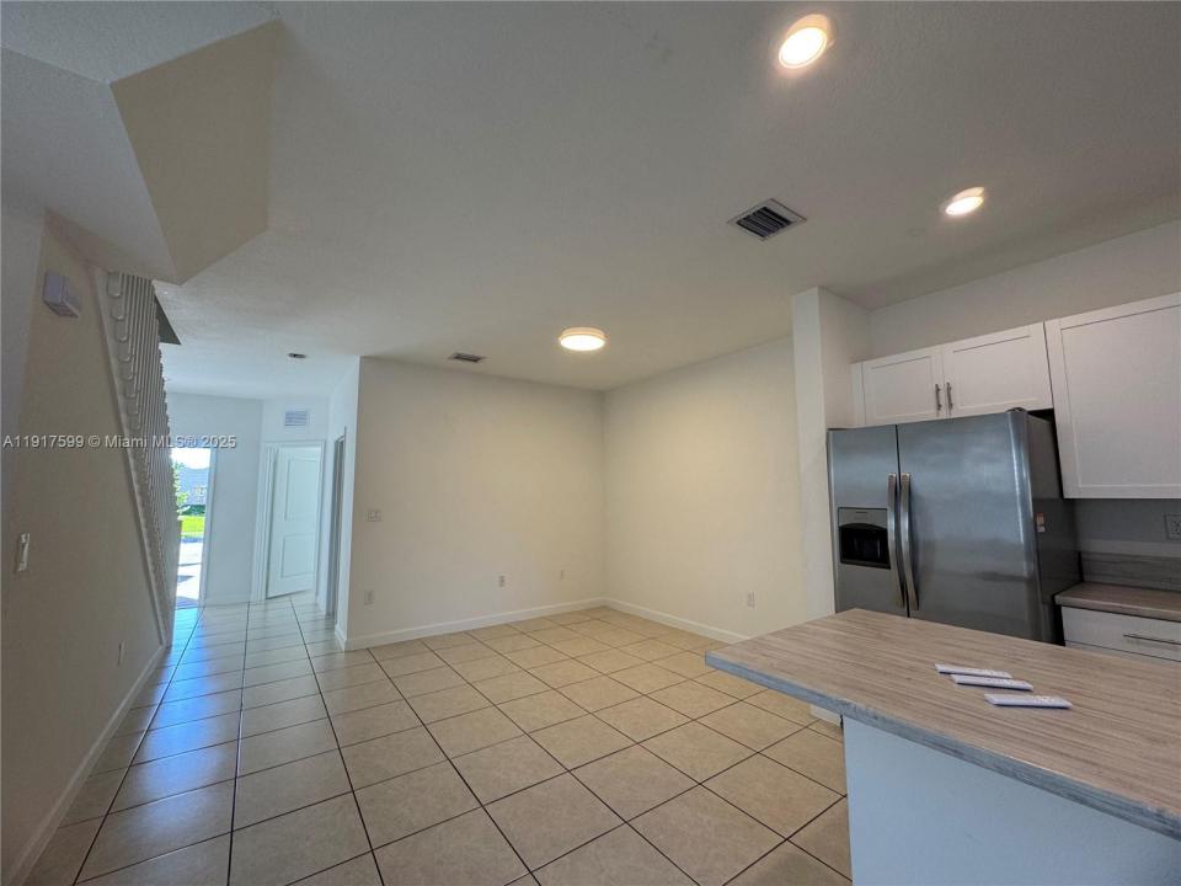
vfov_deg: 85.7
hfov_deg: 102.1
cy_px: 443
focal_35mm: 14
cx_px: 590
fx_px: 478
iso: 80
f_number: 2.2
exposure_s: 1/120
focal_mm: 2.22
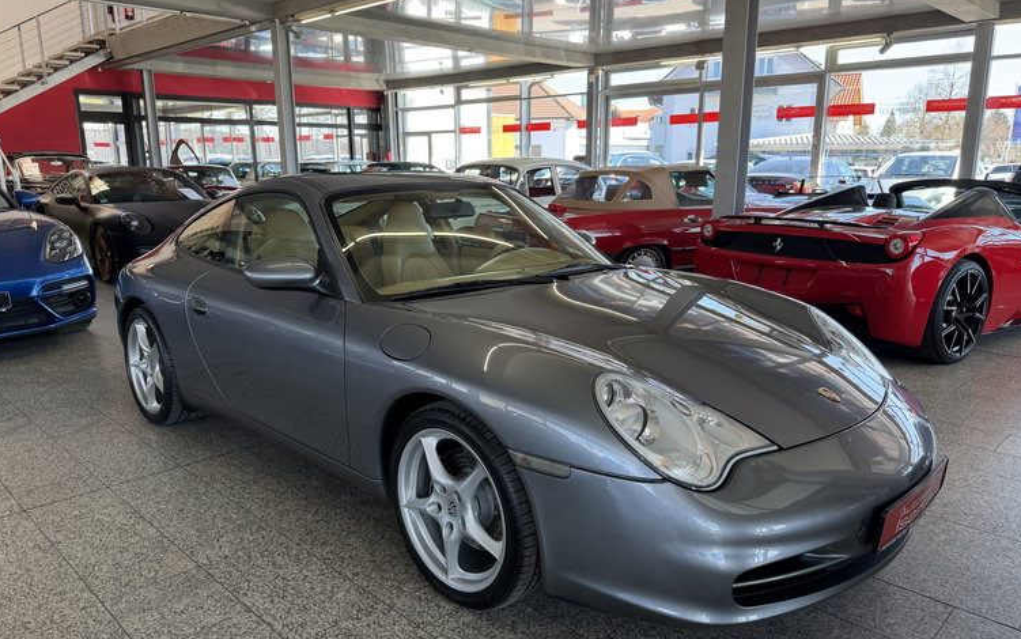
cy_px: 334
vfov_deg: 47.6
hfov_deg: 70.4
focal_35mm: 26
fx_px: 724
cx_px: 514
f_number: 1.78
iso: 50
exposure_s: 1/100
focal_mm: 6.76
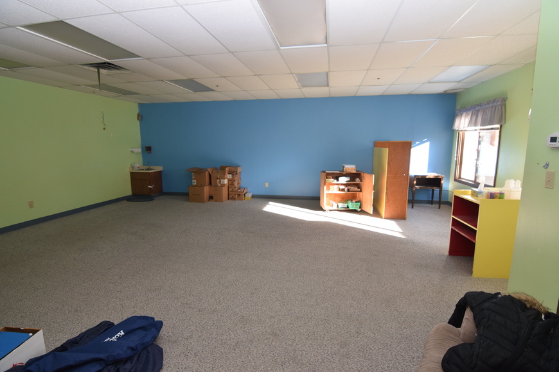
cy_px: 186
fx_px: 256
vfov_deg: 72.1
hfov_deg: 95.0
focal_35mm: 16
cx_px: 280
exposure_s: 1/125
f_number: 5.6
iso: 720
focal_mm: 11
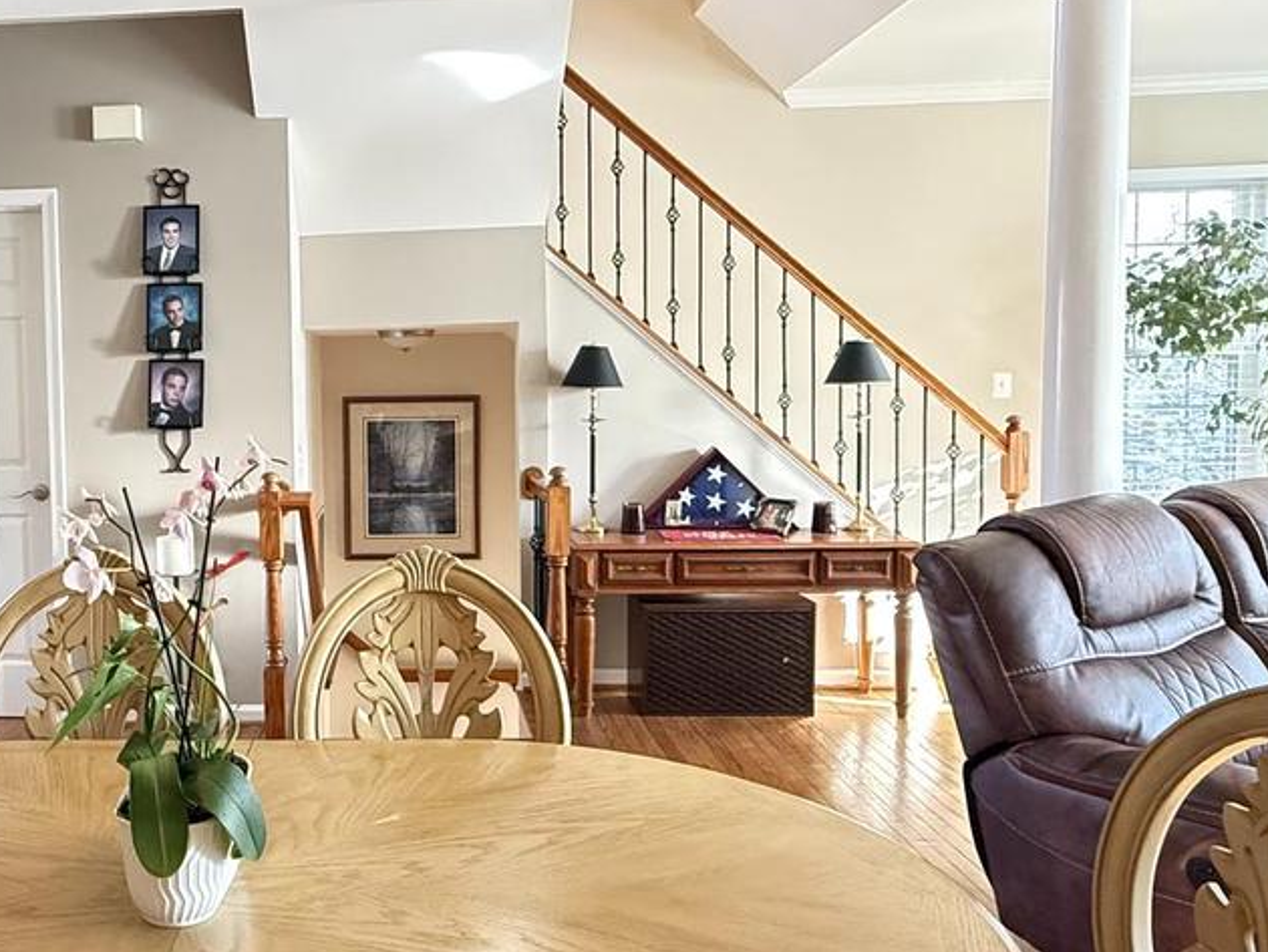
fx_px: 1173
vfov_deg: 44.1
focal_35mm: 32
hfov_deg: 54.3
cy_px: 433
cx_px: 326
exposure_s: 1/60
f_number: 2.2
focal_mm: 2.22
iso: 800
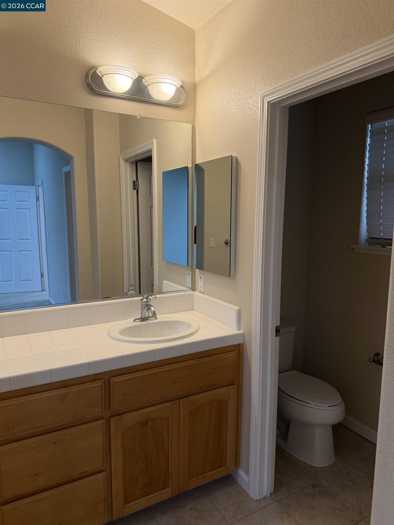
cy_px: 262
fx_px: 364
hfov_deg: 56.8
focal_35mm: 24
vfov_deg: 71.6
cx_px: 197
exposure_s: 1/120
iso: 200
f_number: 1.78
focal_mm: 6.76
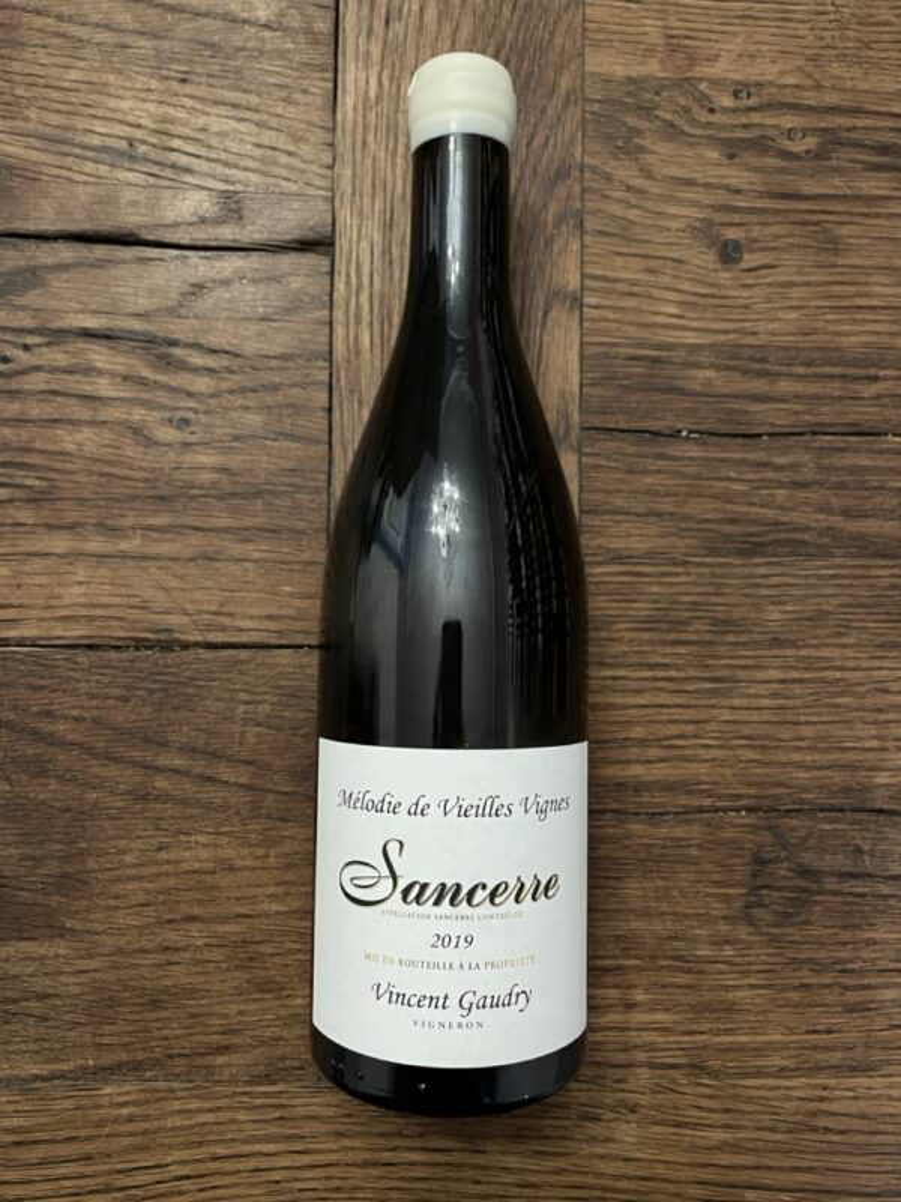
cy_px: 601
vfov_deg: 67.3
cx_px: 450
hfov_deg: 53.1
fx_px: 902
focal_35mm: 26
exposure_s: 1/50
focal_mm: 5.1
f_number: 1.6
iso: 320
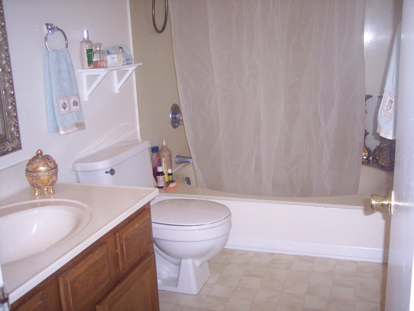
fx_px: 466
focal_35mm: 39
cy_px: 156
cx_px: 207
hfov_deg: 47.9
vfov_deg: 36.8
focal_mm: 8
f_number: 2.8
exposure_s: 1/60
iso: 100
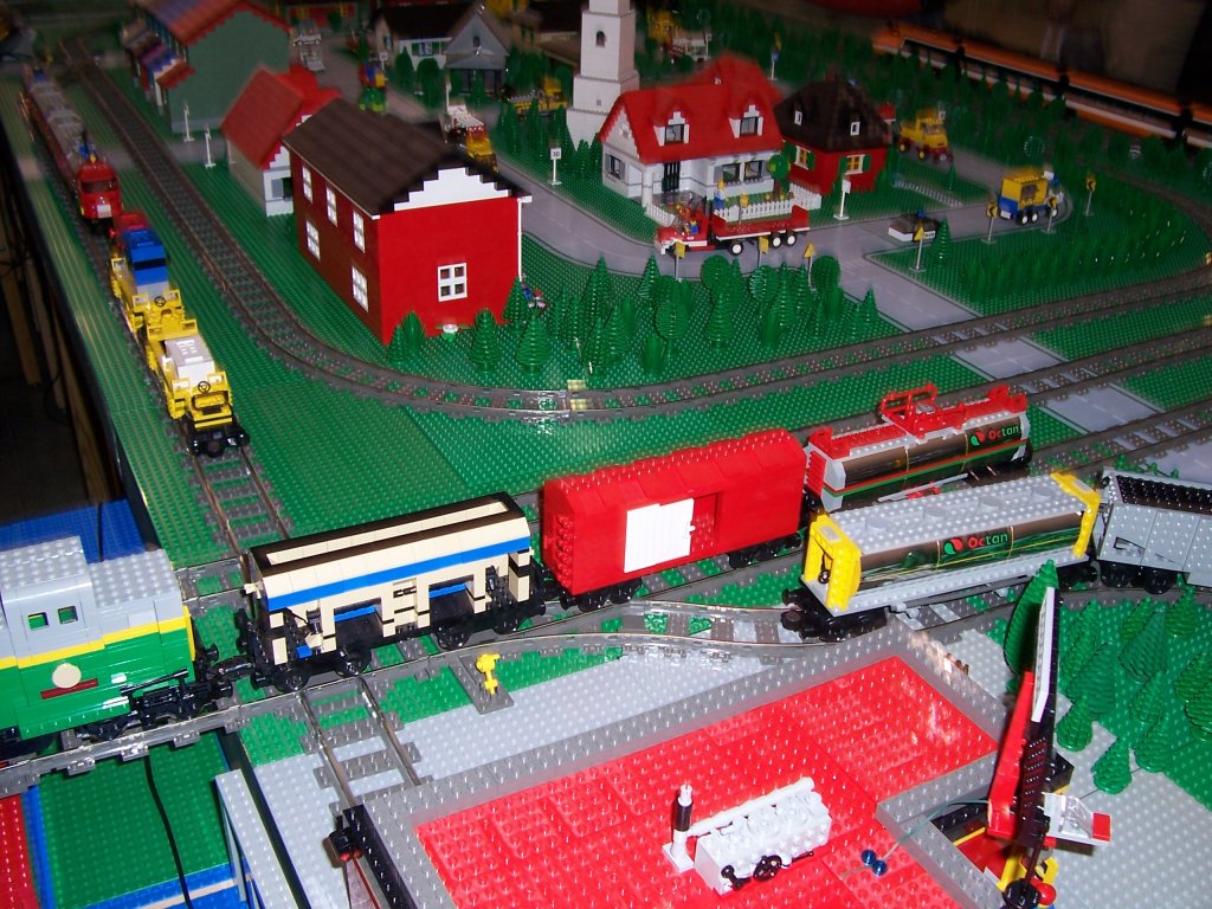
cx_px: 606
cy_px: 454
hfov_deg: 54.0
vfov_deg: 41.8
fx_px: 1190
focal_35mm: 34
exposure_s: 1/60
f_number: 2.7
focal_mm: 5.6
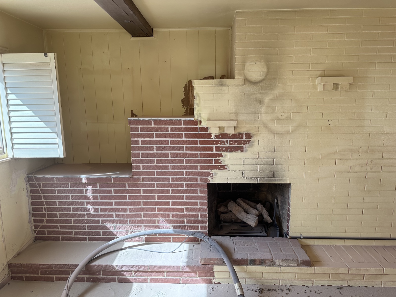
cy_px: 148
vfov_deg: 56.8
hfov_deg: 71.6
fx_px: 275
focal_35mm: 24
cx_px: 198
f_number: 1.78
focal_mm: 6.86
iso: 80
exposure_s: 1/171
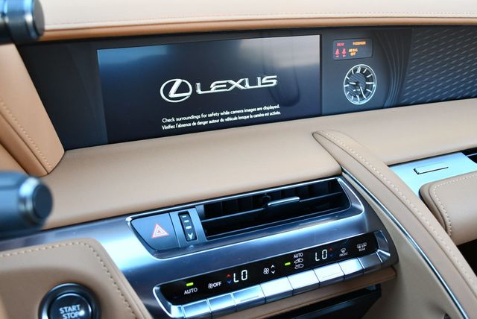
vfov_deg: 36.9
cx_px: 238
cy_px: 160
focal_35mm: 36
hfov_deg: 53.1
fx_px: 477
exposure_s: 1/125
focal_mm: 18
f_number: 3.5
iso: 800
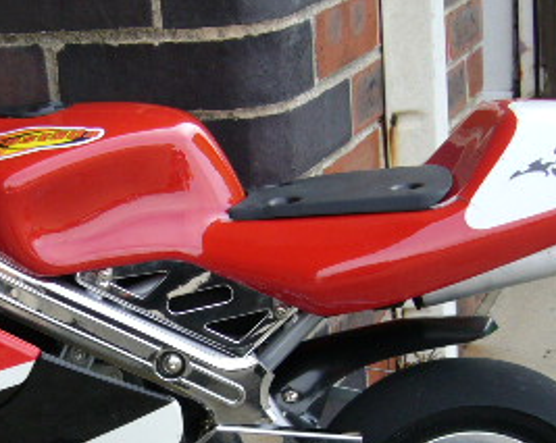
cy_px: 343
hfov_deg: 22.9
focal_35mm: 82
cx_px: 92
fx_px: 1348
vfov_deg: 18.5
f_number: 2.8
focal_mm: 5.8
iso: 80
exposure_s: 1/250
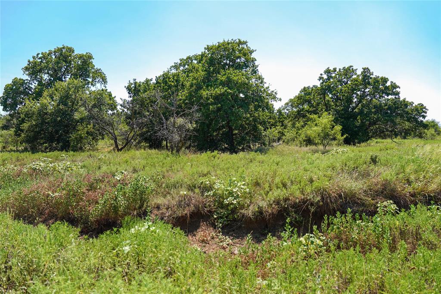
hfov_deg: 67.4
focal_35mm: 27
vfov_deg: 47.9
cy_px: 147
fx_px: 331
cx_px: 220
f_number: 2.8
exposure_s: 1/640
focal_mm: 18
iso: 50
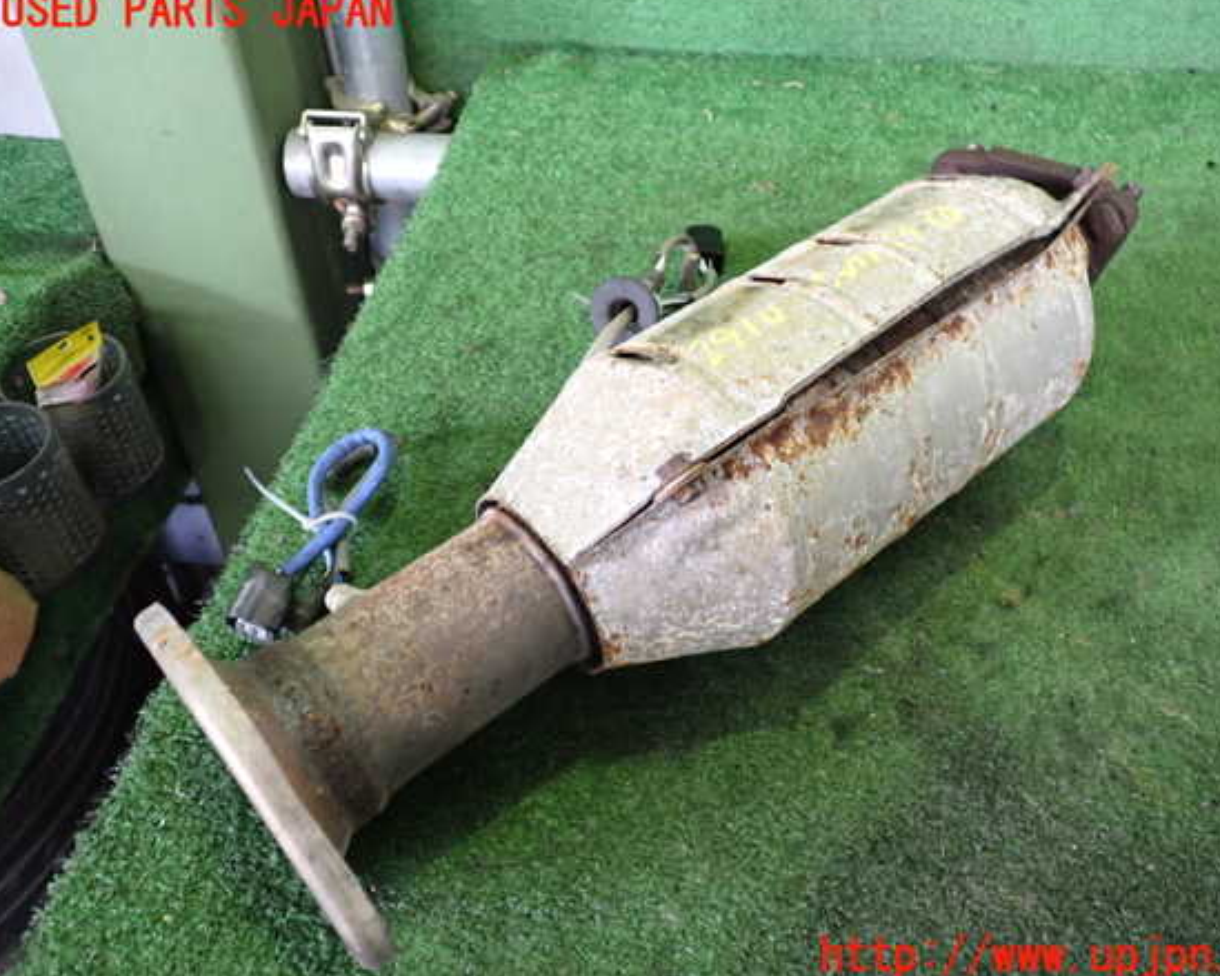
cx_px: 656
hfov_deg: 55.6
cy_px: 485
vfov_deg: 45.8
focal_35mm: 32
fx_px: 1155
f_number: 2.3
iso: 400
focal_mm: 5.4
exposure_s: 1/30
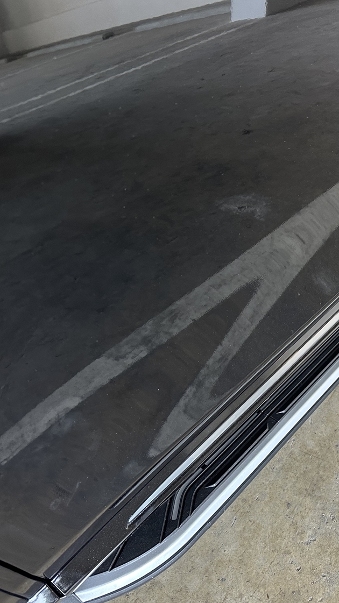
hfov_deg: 31.3
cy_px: 301
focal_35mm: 35
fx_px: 560
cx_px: 336
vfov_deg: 56.6
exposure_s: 1/50
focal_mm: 6.86
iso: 200
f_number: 1.78
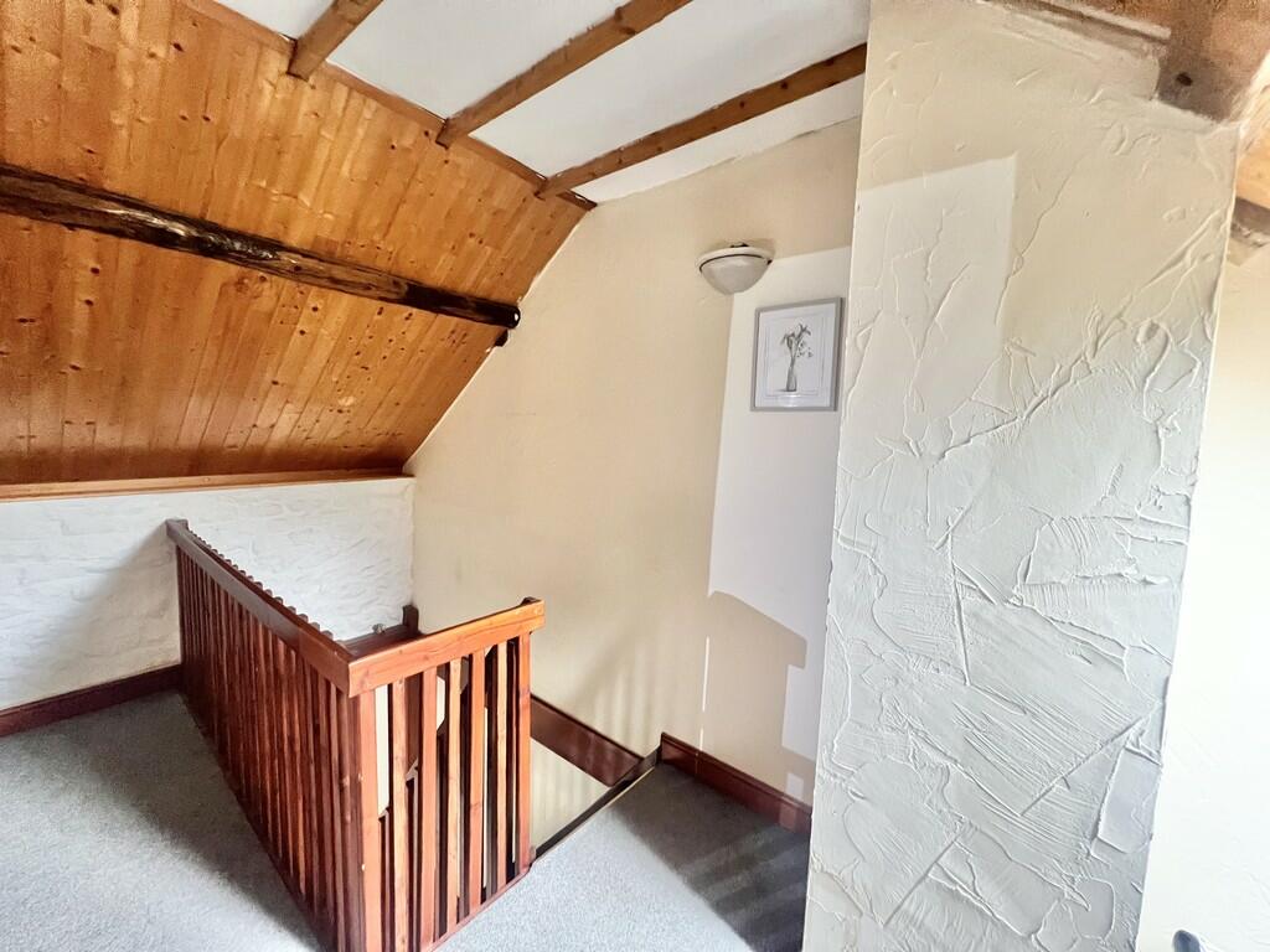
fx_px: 477
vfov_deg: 89.9
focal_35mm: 13
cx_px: 635
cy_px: 476
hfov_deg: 106.2
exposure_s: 1/60
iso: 640
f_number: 1.8
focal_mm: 1.57
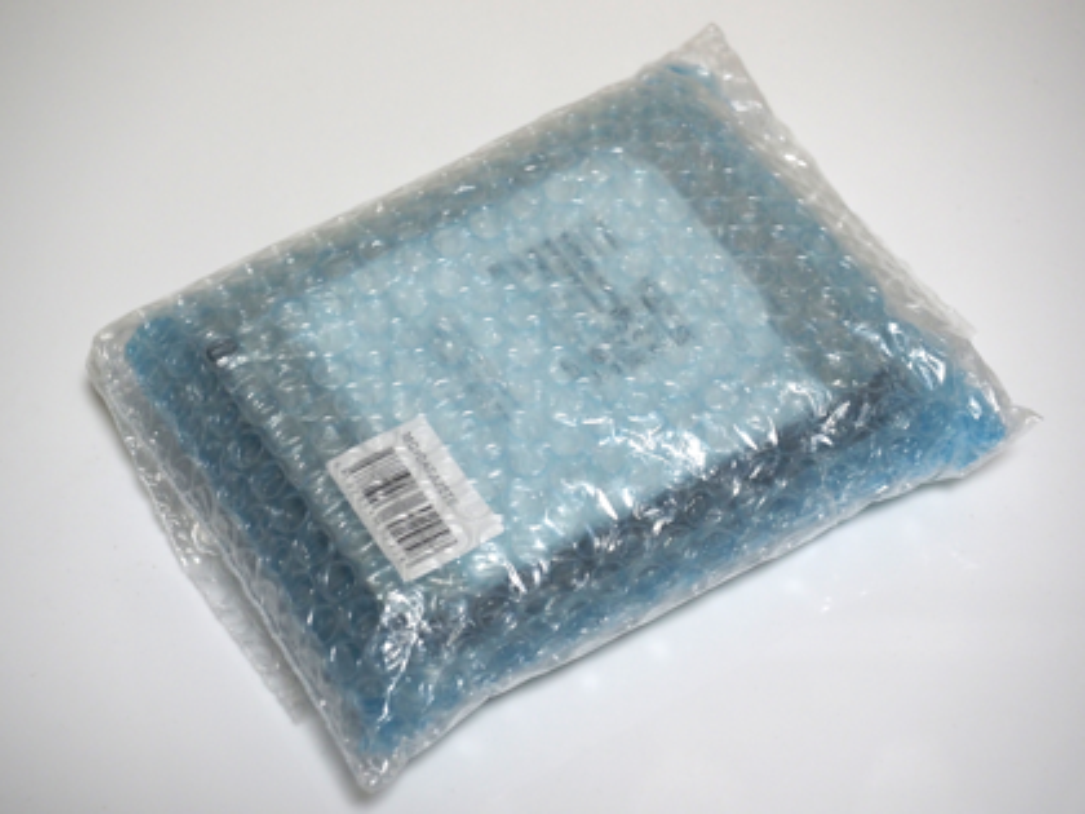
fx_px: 2508
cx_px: 542
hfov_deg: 24.4
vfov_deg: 18.4
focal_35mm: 80
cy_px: 407
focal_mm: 40
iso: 640
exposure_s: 1/100
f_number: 4
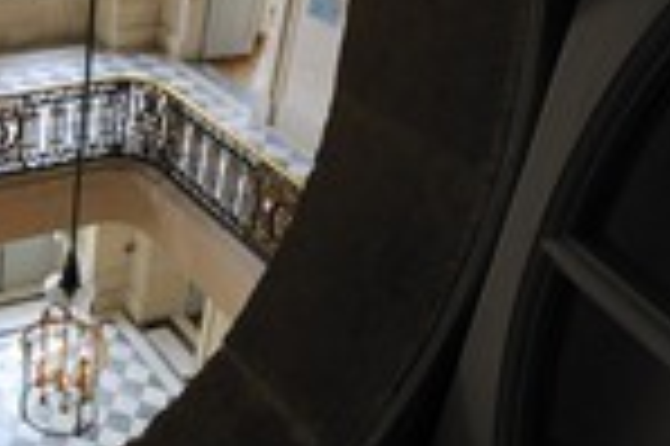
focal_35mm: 48
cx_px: -76
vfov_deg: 27.5
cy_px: 95
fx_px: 892
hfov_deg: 35.0
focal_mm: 17
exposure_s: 2.5
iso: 200
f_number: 20
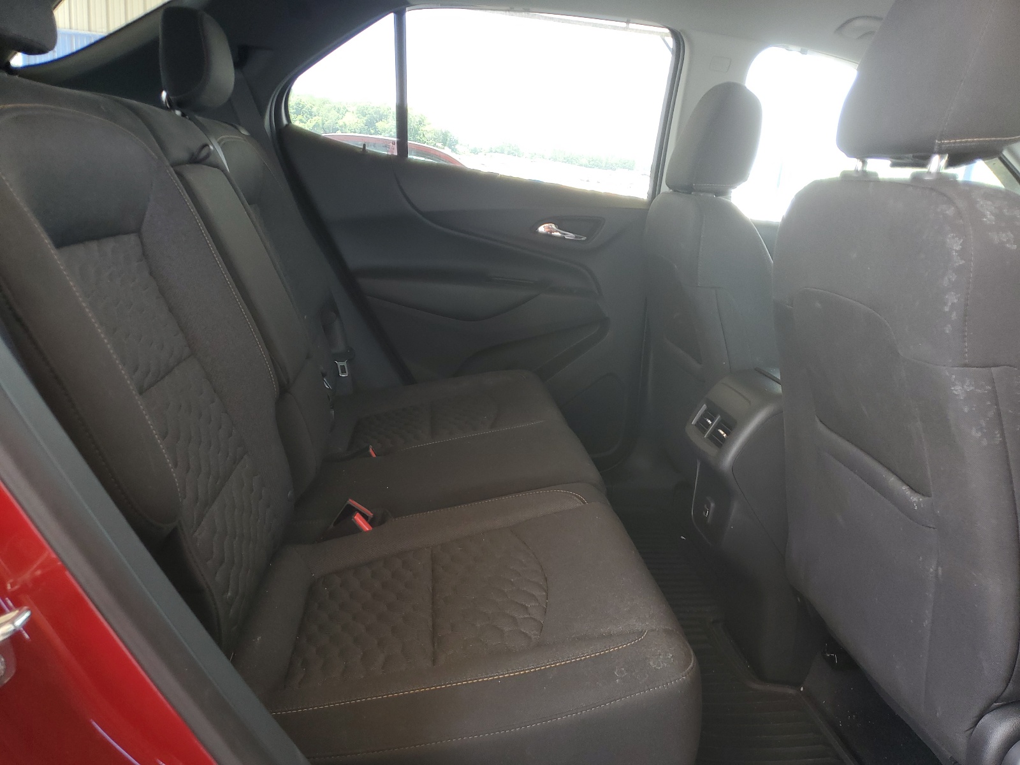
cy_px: 382
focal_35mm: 26
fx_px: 766
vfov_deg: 53.1
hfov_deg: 67.3
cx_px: 510
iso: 56
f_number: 1.5
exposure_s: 1/60.2
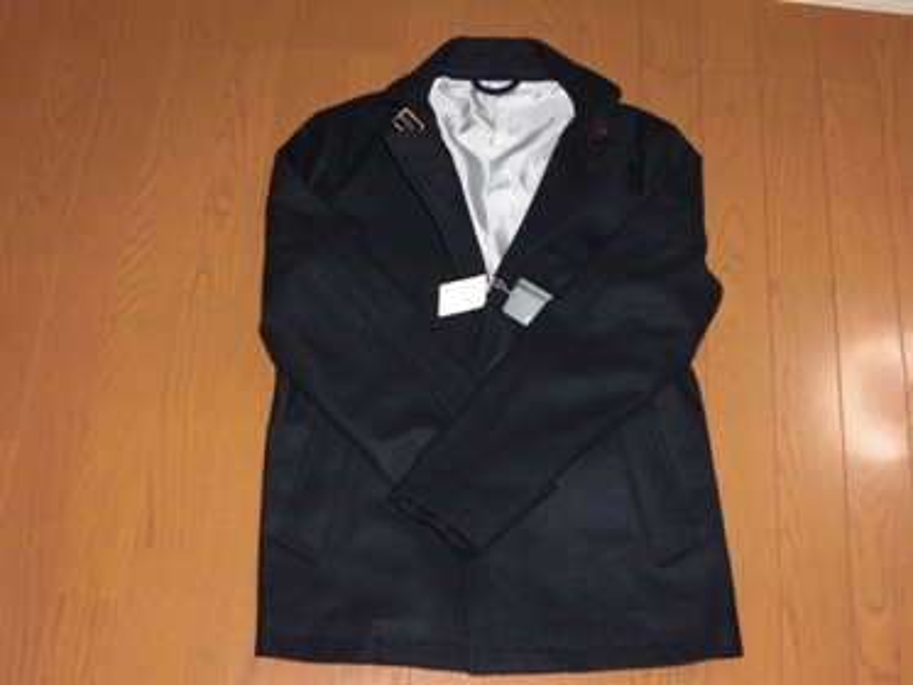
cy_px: 342
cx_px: 456
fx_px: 1134
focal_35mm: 43
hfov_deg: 43.8
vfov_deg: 33.6
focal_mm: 7.6
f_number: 3.1
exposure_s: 1/60
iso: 200
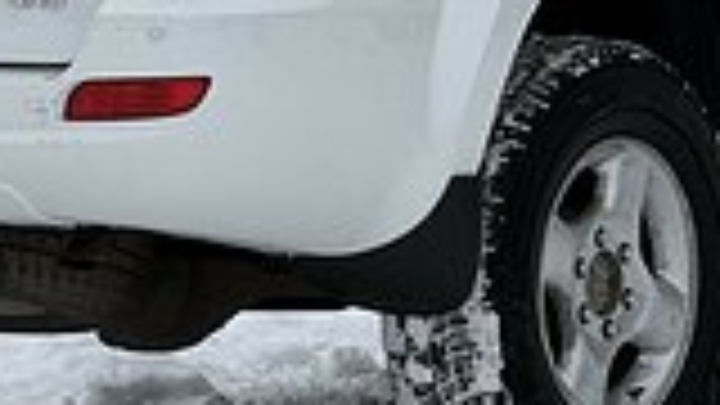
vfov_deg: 2.7
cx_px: 450
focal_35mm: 447
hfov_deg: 4.8
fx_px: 8534
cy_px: -14
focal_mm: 15.66
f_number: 2.8
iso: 64
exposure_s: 1/1916
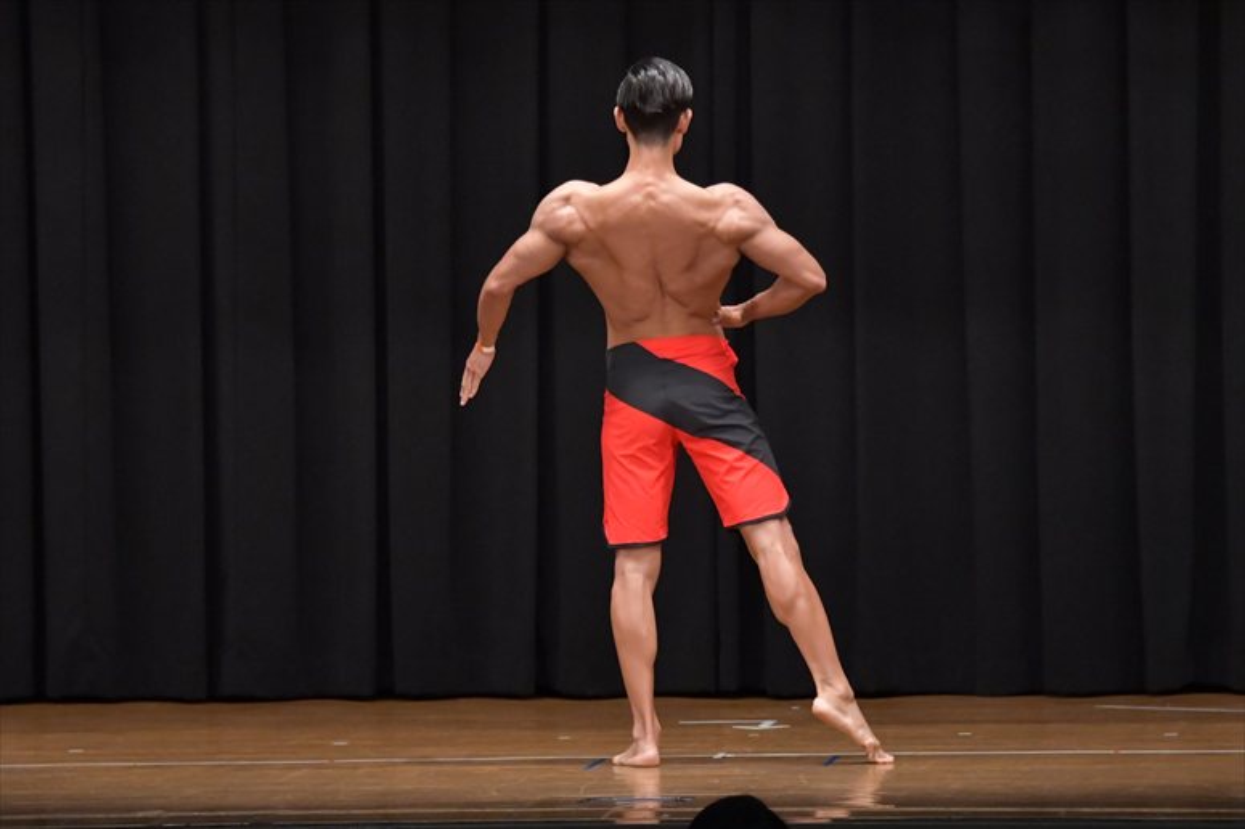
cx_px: 622
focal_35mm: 225
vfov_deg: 6.1
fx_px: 7778
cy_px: 414
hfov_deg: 9.2
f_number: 5.6
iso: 6400
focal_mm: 150
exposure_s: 1/400
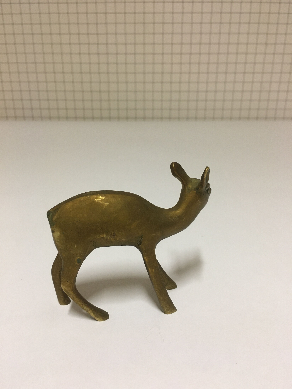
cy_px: 194
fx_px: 326
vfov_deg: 61.7
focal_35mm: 29
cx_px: 146
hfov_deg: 48.2
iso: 160
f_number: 2.2
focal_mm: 4.15
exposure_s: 1/33
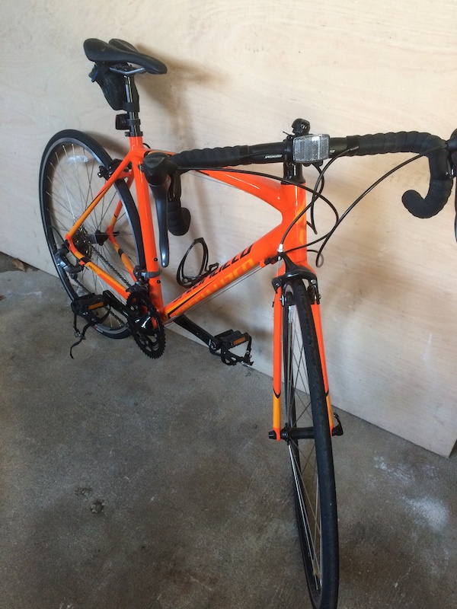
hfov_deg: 48.2
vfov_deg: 61.7
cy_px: 304
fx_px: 510
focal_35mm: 29
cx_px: 228
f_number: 2.2
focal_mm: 4.15
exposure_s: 1/33
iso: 250
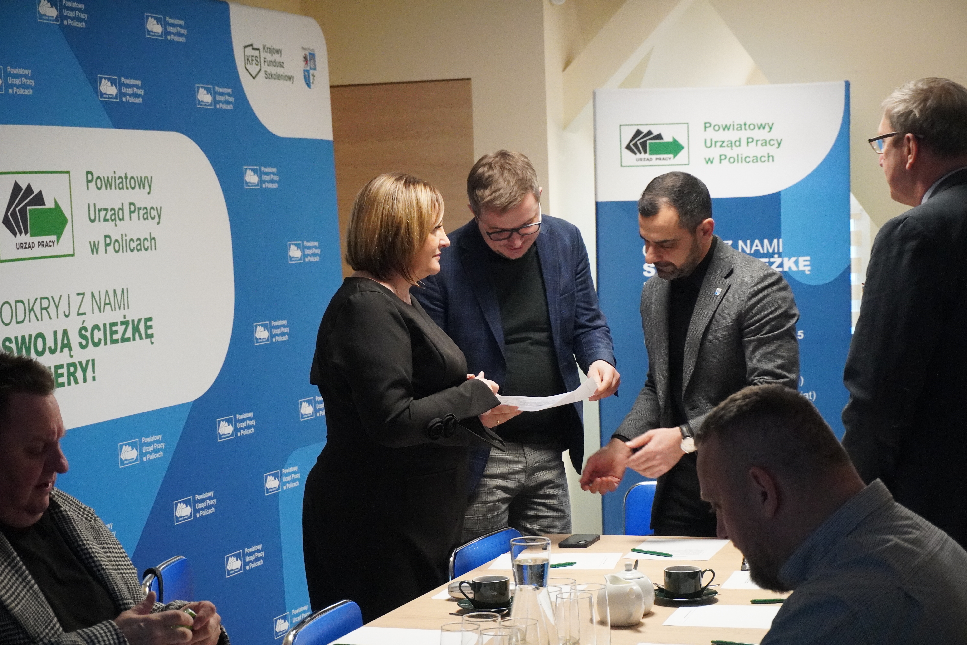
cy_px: 322
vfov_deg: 18.9
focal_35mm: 72
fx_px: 1934
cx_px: 484
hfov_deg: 28.1
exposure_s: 1/160
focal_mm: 48
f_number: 5.6
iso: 5000
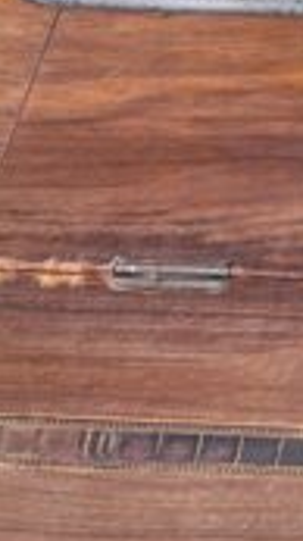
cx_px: 681
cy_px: -547
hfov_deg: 8.6
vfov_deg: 13.8
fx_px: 1876
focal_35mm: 131
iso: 50
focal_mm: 5.7
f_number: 1.5
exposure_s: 1/2252
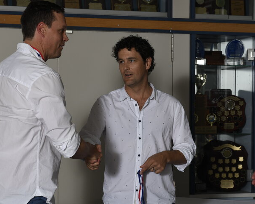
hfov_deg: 18.6
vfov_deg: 14.9
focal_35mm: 103
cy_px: 120
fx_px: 777
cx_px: 102
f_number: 9
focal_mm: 66
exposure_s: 1/125
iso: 320
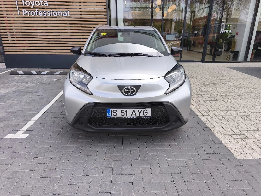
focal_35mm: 23
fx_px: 173
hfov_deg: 73.9
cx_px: 130
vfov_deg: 58.9
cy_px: 98
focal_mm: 5.35
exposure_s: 1/1250
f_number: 1.7
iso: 80
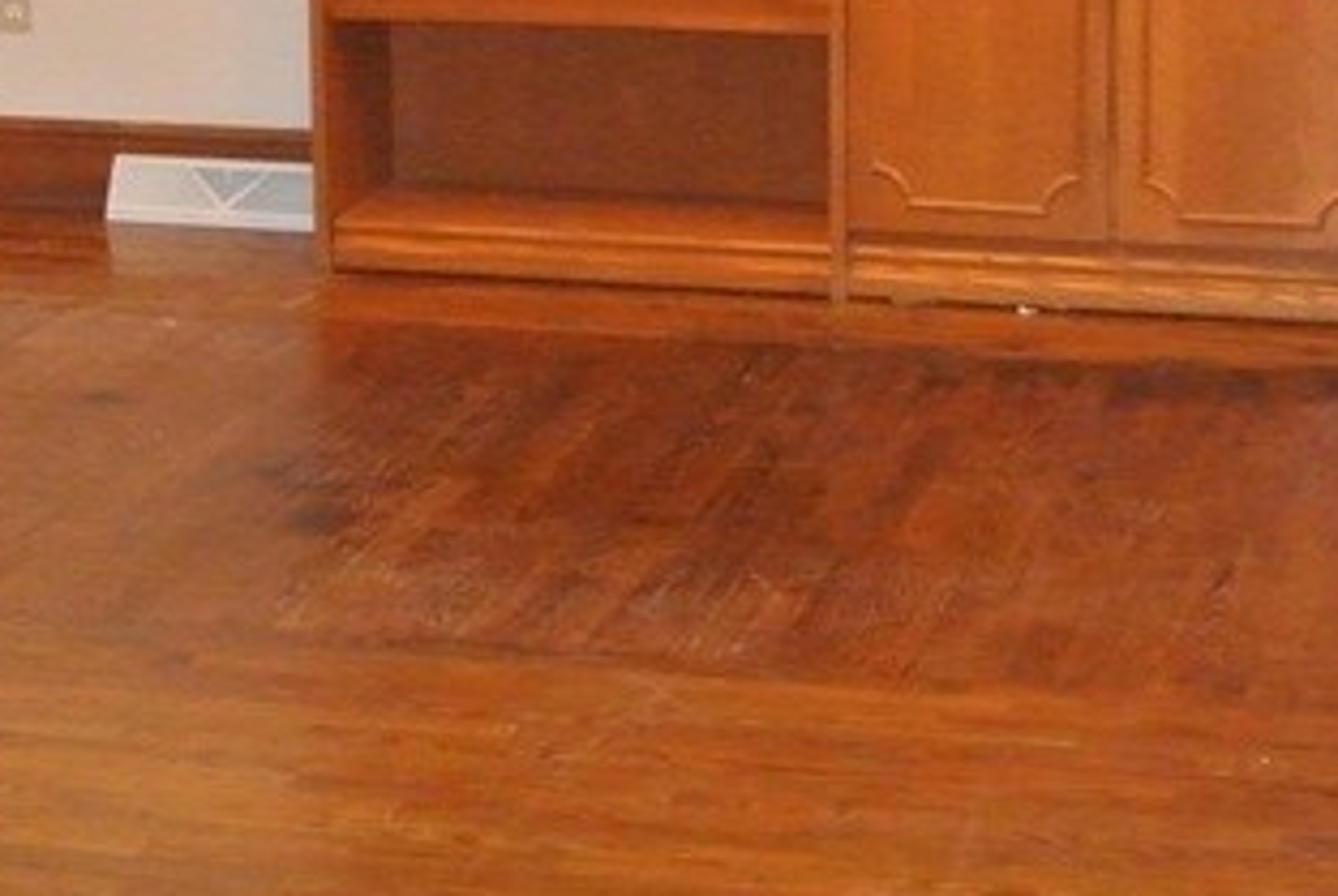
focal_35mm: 105
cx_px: 622
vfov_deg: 12.7
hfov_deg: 19.4
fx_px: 3908
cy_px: -234
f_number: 3.8
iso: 2800
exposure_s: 1/60
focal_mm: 12.2
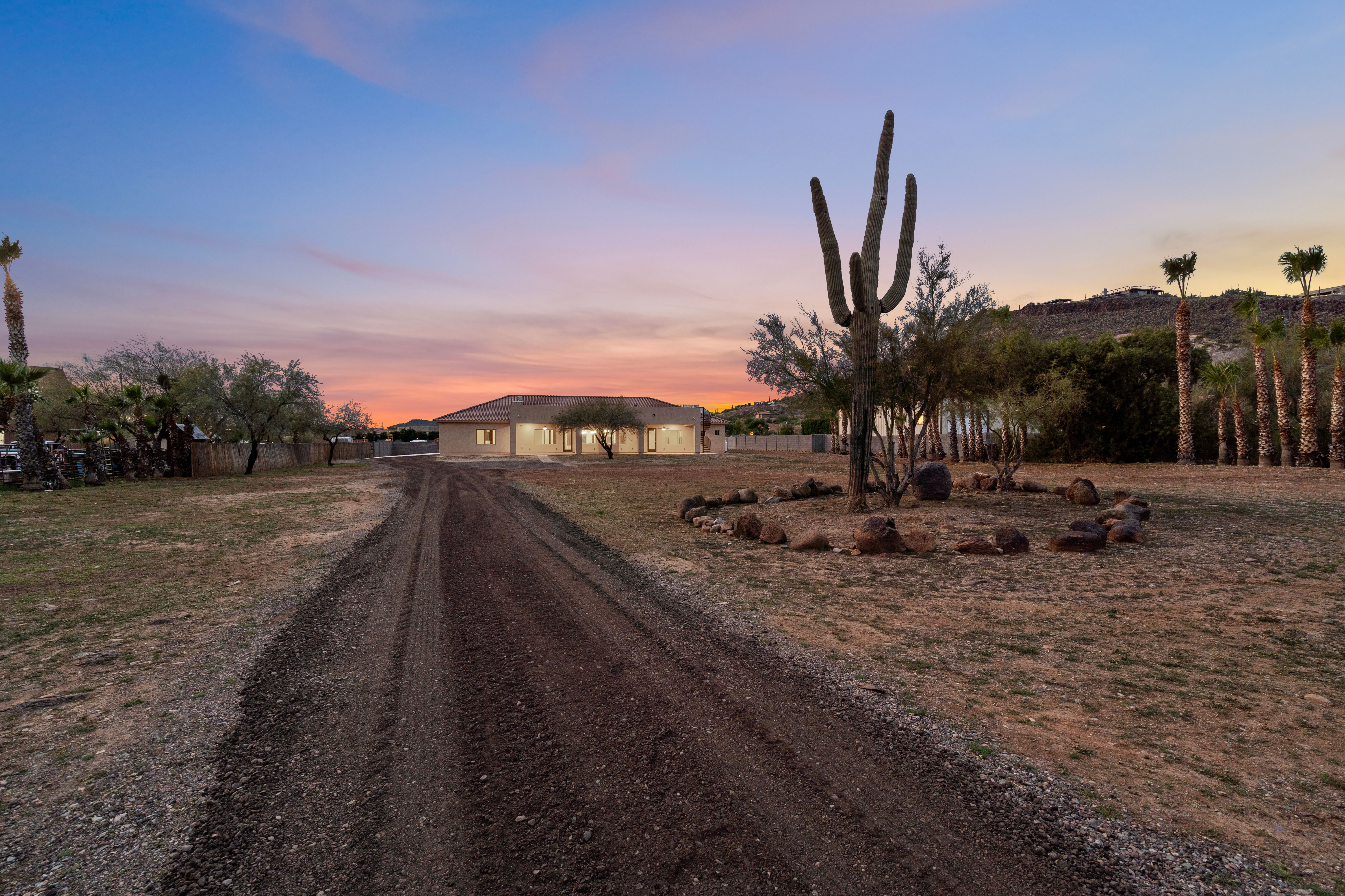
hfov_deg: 96.7
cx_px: 672
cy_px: 448
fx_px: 598
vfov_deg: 73.7
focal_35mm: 16
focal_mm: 16
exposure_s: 1.6
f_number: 8
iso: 320
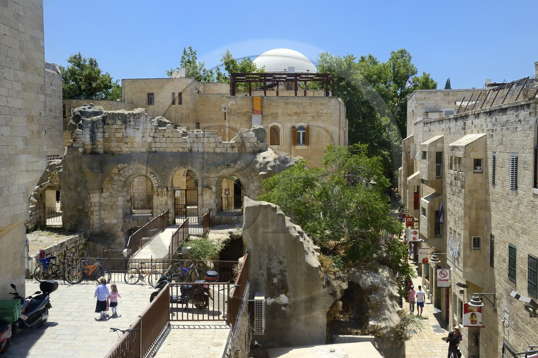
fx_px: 567
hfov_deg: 50.7
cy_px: 179
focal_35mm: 38
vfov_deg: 35.0
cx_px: 269
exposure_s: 1/320
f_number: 10
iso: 200
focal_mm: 38
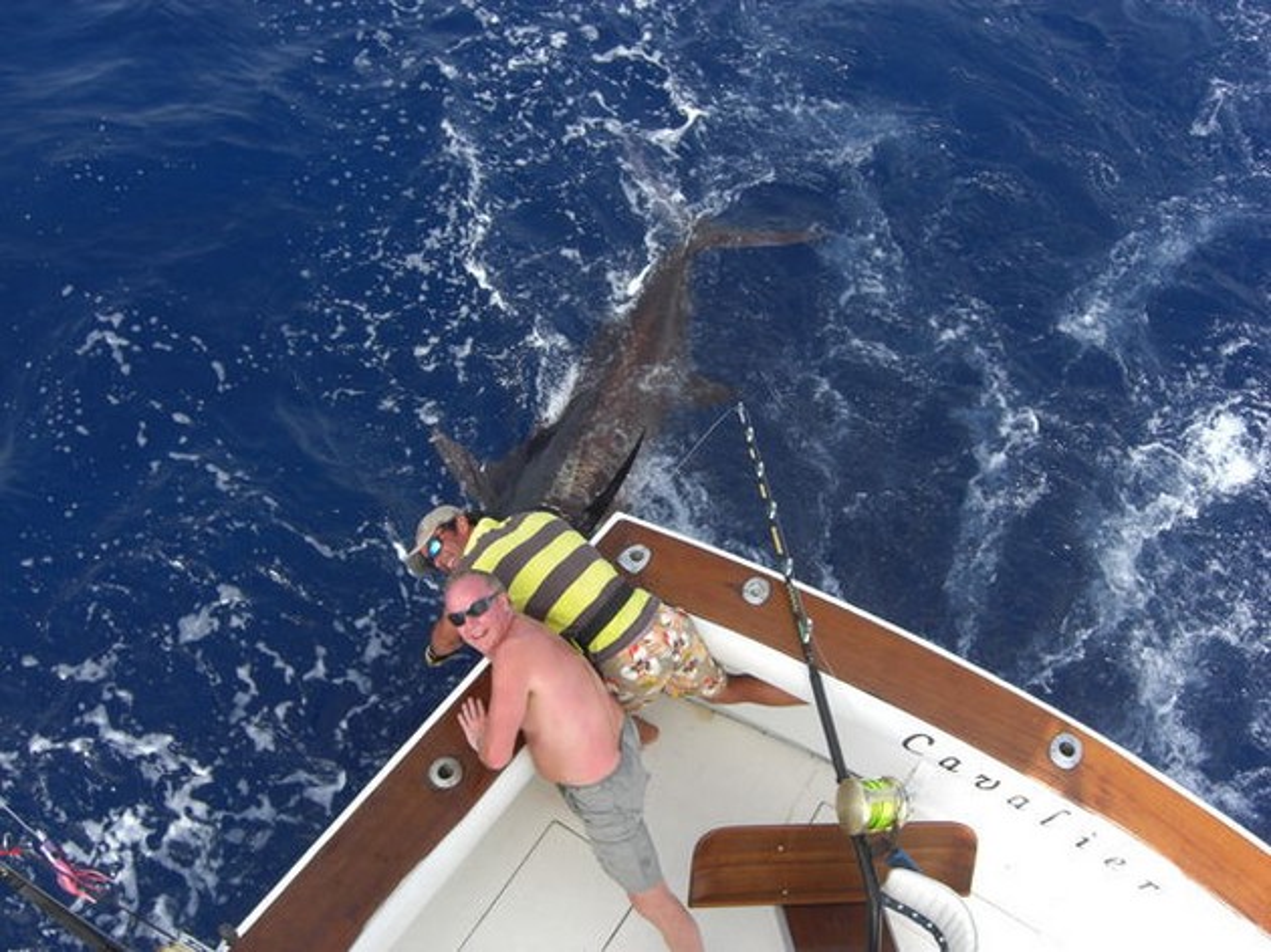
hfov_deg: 49.0
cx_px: 636
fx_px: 1395
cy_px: 476
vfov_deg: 37.7
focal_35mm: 38
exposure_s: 1/320
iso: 80
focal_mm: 7.9
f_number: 4
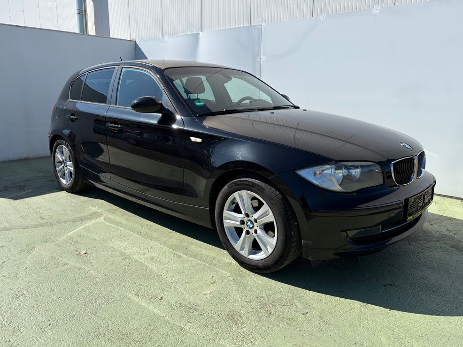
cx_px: 239
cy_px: 172
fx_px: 361
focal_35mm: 27
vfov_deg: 51.4
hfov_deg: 65.3
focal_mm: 5.96
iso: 50
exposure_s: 1/3623
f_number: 1.6
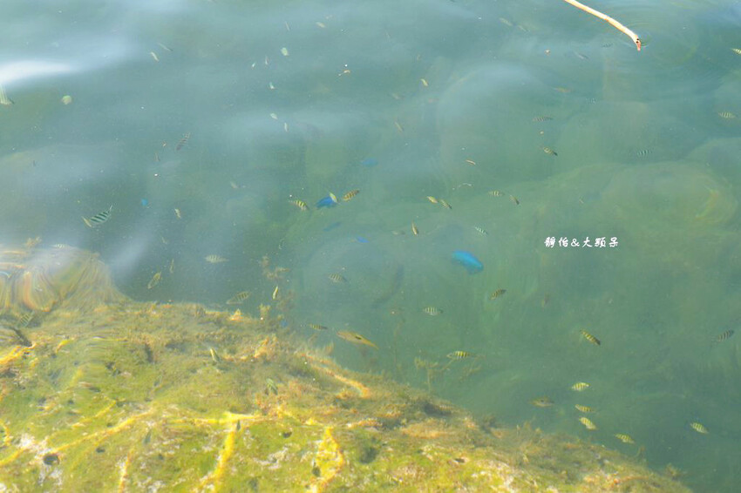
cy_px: 246
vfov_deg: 28.1
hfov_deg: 41.1
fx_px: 988
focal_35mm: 48
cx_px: 370
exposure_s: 1/160
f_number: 7.1
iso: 320
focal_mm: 48
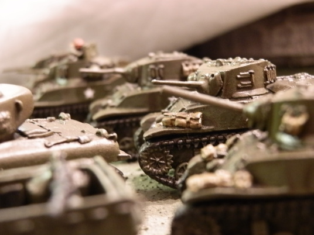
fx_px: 553
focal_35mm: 61
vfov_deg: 24.0
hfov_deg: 31.7
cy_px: 118
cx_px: 157
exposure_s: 1/4
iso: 400
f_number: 3.7
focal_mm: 10.99
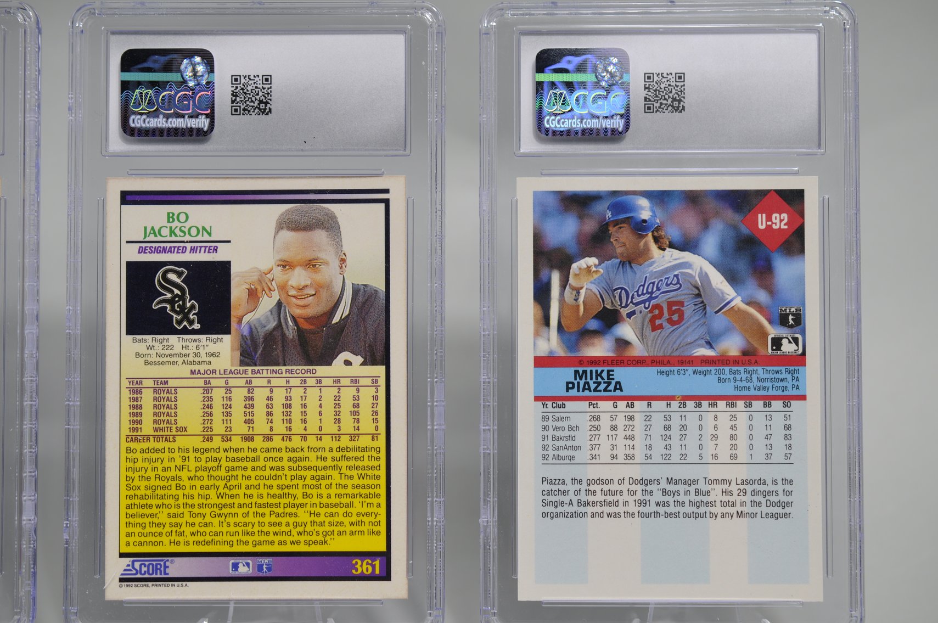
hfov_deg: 33.4
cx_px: 469
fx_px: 1561
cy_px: 312
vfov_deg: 22.6
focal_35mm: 60
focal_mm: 40
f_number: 5
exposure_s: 1/100
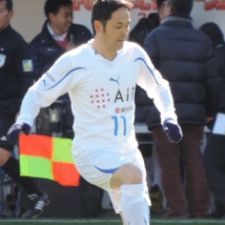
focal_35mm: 1676
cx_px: 124
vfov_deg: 1.0
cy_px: 137
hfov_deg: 1.0
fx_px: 12325
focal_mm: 180
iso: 400
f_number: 5.9
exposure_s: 1/320
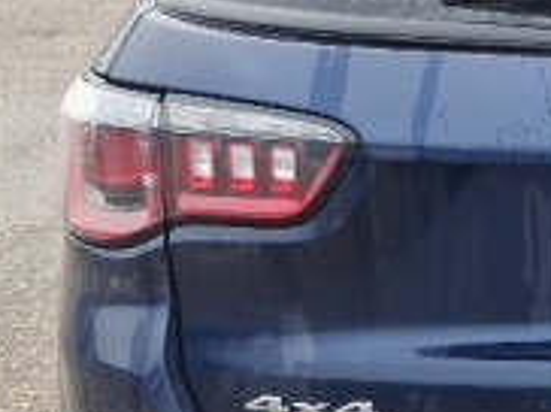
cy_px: 239
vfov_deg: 16.7
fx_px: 1399
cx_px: 739
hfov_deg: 20.2
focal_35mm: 88
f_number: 1.8
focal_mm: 4.69
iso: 30
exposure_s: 1/212
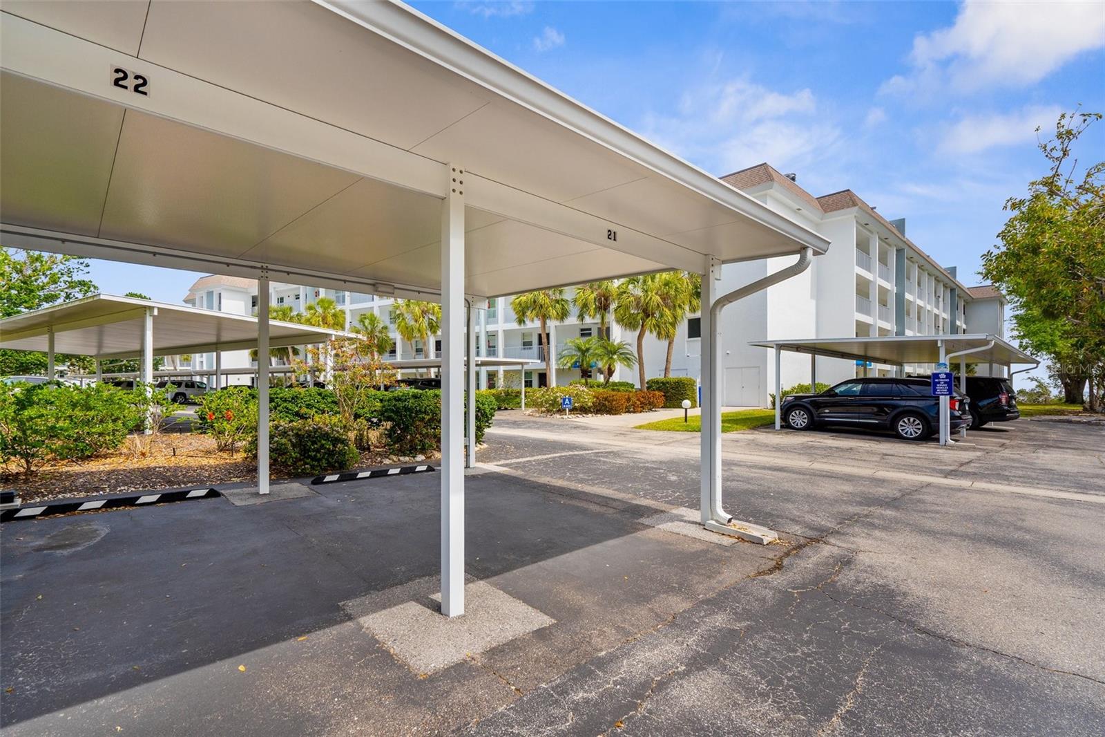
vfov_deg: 73.7
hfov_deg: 96.7
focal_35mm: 16
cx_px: 552
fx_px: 491
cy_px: 368
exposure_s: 1/400
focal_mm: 16
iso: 400
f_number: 8
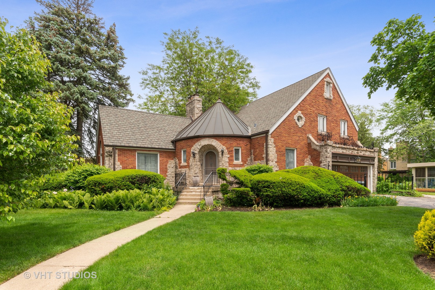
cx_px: 218
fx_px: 205
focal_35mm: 17
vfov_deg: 70.5
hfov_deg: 93.3
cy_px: 145
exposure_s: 1/200
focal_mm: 17
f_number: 8
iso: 200
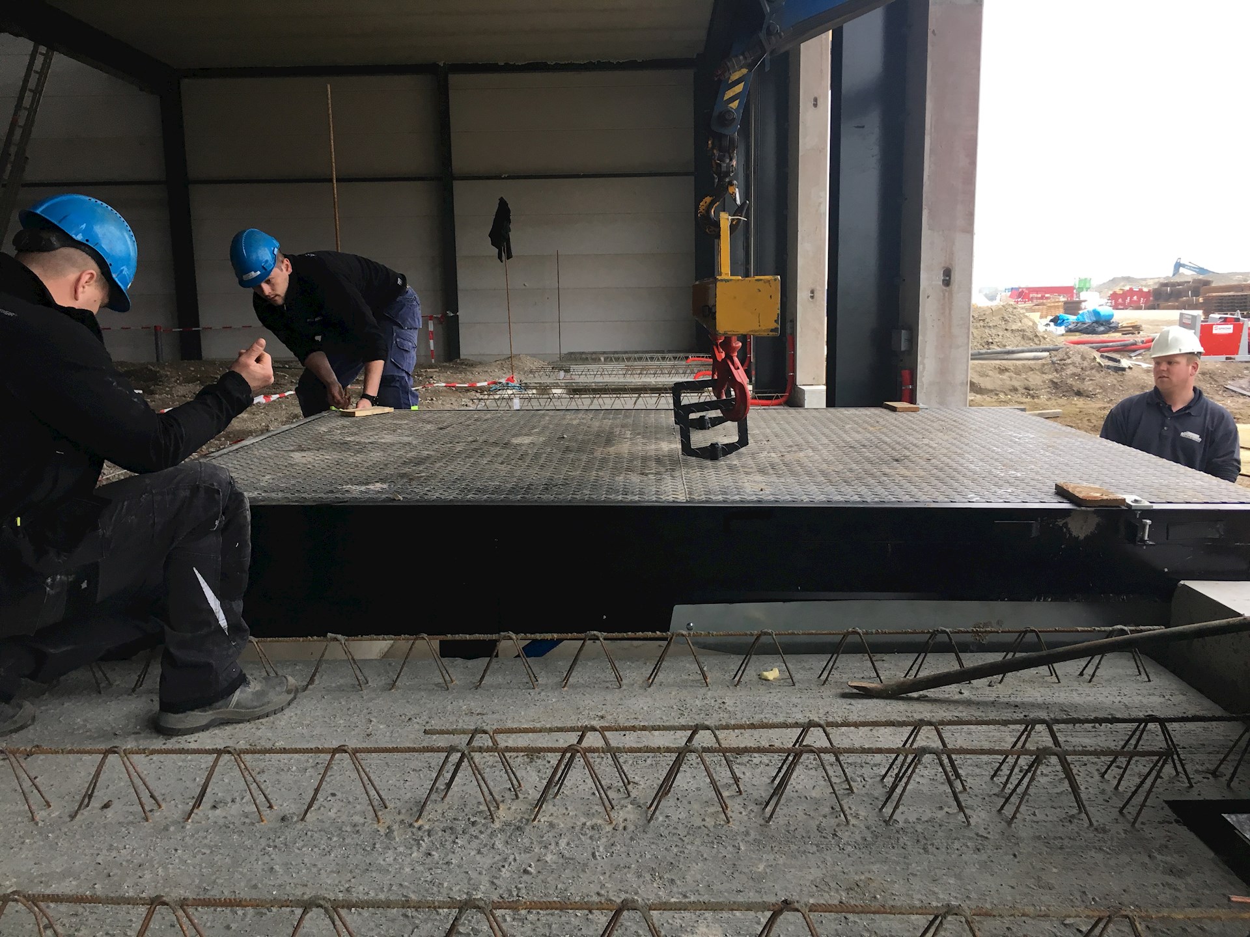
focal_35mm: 29
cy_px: 468
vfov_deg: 48.2
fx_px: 1047
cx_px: 625
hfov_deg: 61.7
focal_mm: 4.15
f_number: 2.2
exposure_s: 1/33
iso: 25
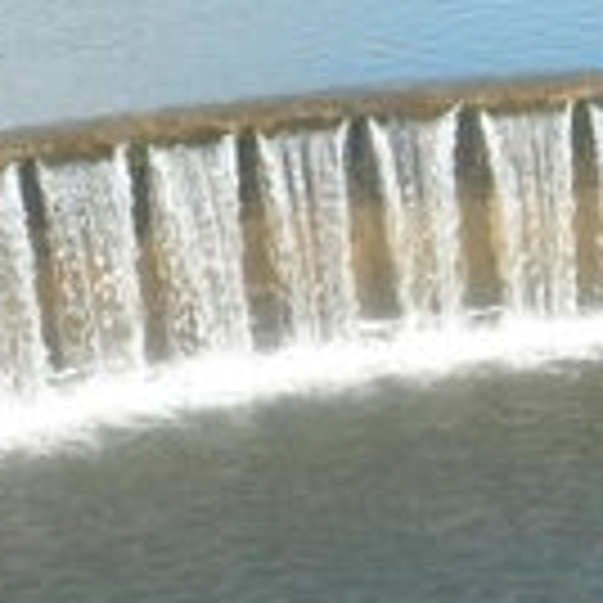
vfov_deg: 9.7
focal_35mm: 180
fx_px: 3547
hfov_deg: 9.5
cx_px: 796
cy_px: 297
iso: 80
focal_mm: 6.1
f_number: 9.2
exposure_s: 1/80
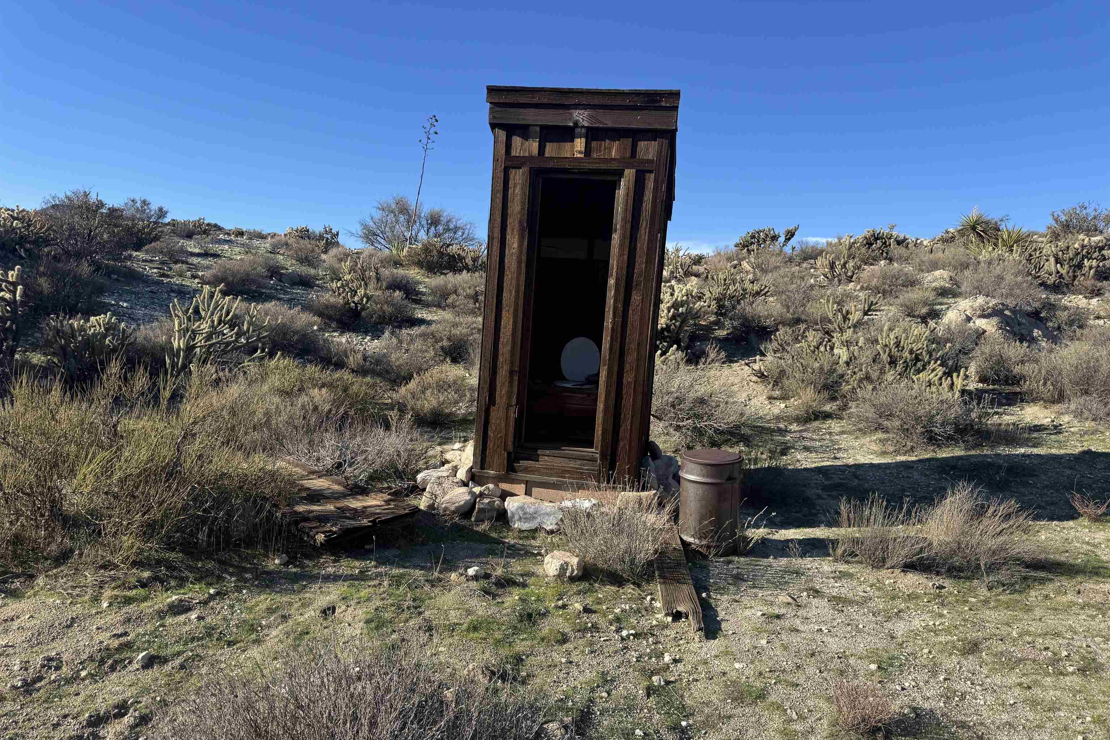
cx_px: 556
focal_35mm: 25
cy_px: 410
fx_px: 771
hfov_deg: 71.5
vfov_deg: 51.2
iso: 80
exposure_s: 1/2506
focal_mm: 6.76
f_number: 1.78
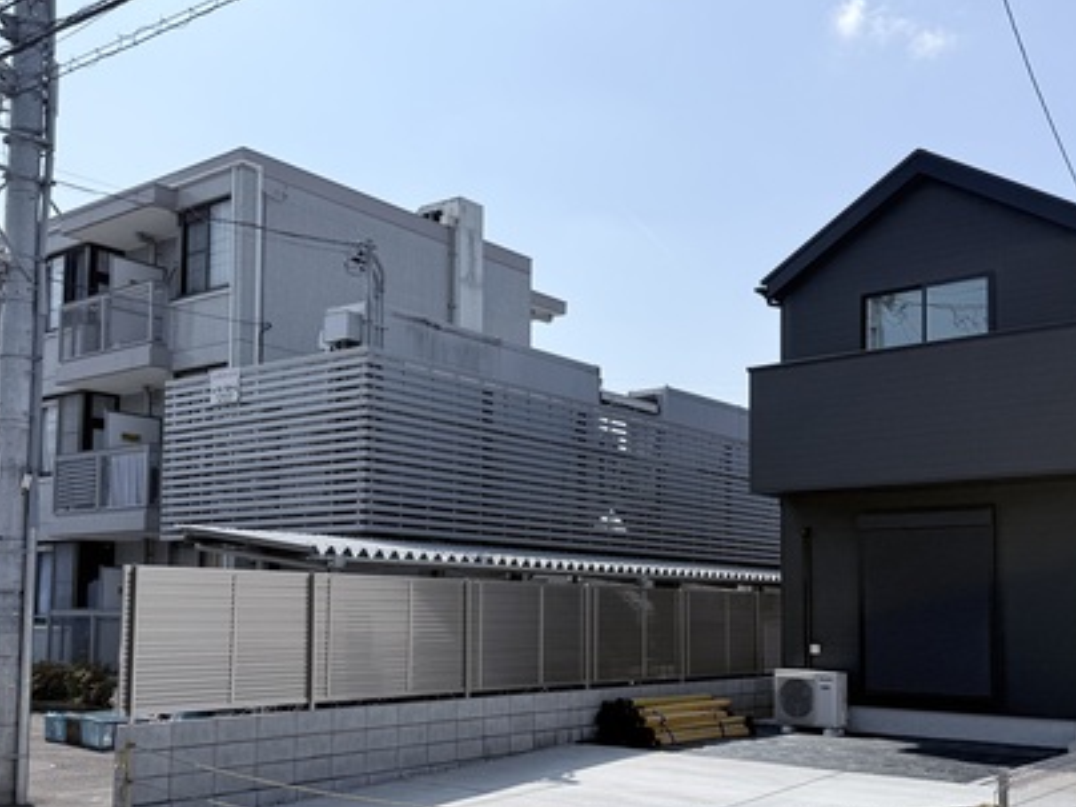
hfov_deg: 49.0
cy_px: 525
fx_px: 1181
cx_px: 562
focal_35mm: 38
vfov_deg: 37.4
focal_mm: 6.76
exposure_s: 1/7353
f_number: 1.78
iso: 80
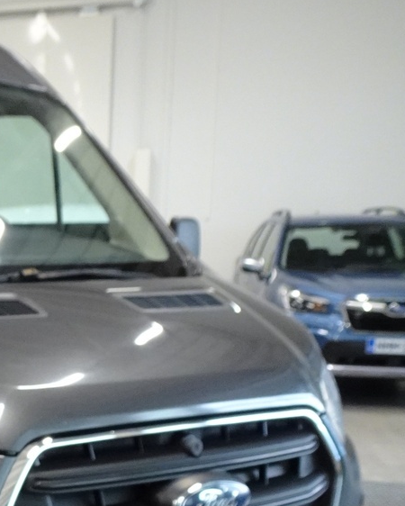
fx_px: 898
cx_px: -140
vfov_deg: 30.7
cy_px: 406
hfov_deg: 22.4
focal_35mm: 60
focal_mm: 4.25
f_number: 3.5
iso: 500
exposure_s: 1/30
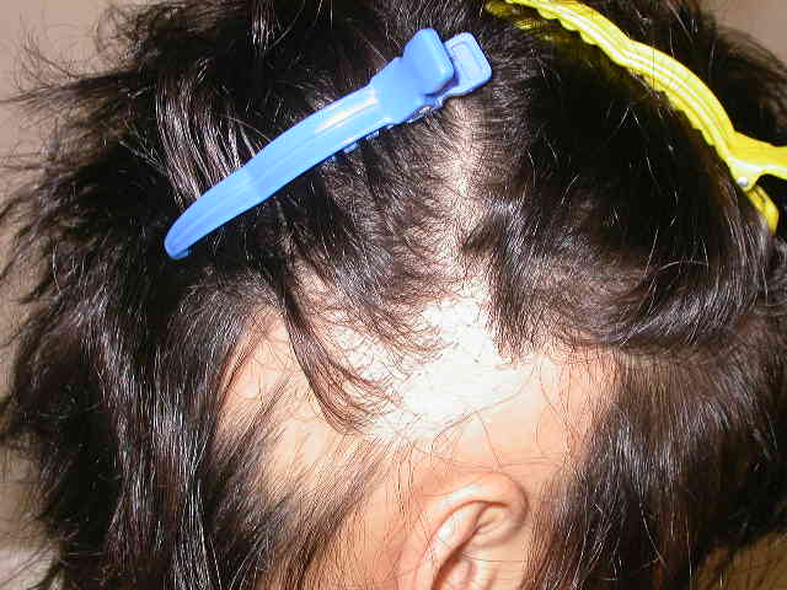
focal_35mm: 67
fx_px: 1523
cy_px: 295
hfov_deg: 29.0
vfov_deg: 21.9
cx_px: 394
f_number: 3.2
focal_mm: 14
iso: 100
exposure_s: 1/60.3
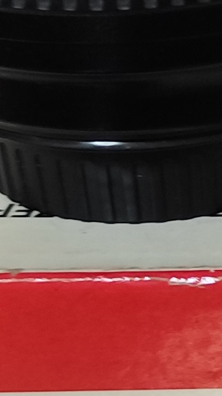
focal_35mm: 177
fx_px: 1853
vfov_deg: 12.1
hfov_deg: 6.2
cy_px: 75
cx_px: 697
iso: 400
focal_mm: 6.19
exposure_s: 1/25
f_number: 1.65
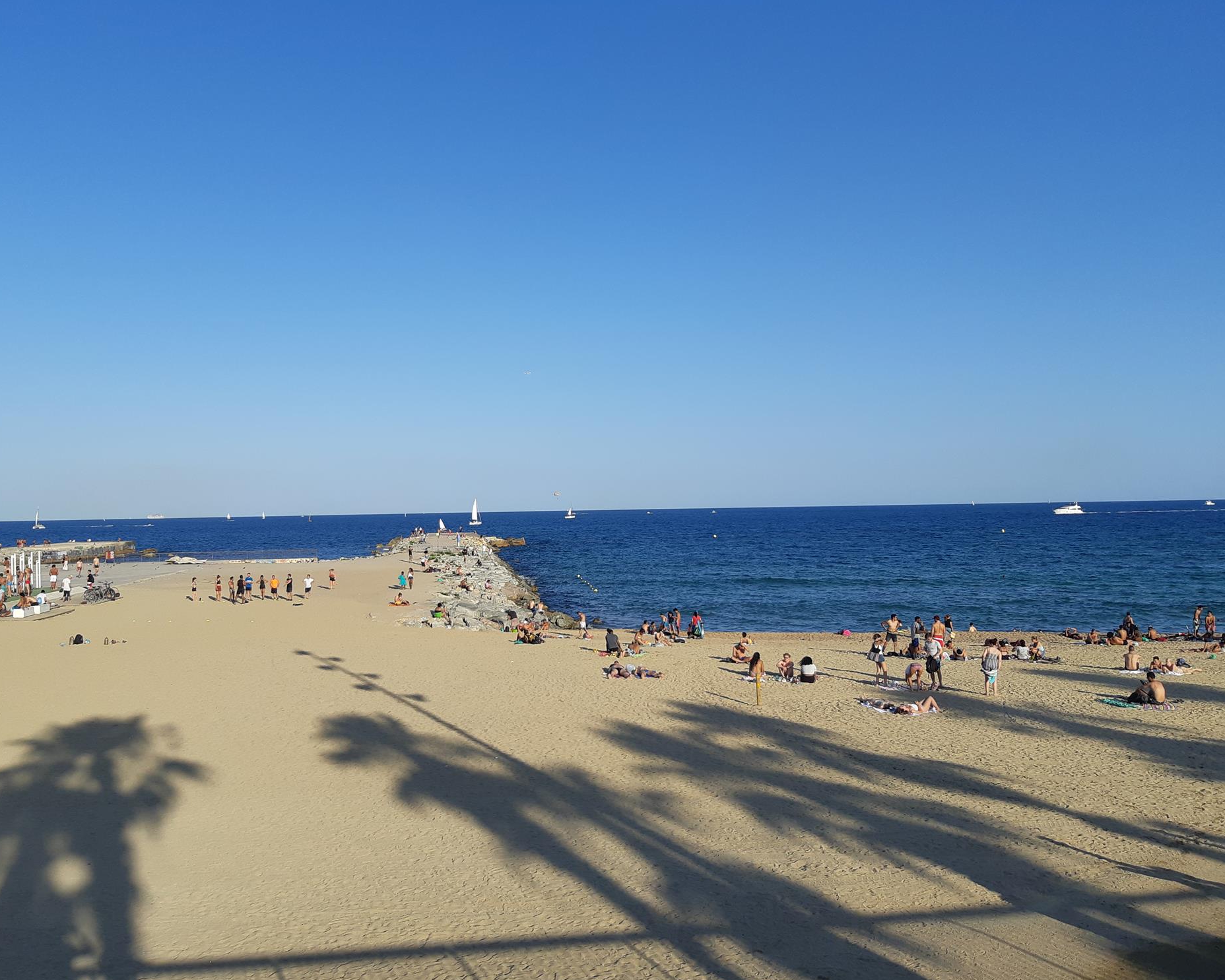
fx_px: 1015
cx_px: 562
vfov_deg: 51.5
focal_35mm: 28
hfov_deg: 62.1
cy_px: 501
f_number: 1.7
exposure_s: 1/2119
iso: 40
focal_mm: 3.93
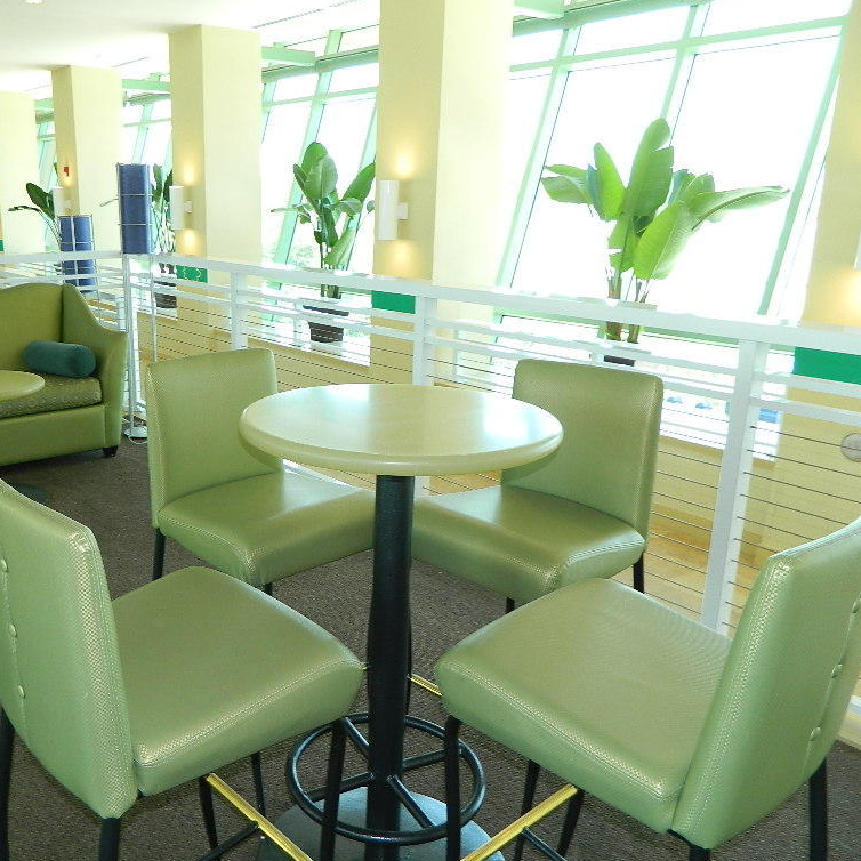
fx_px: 844
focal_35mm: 30
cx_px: 284
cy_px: 436
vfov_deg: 54.0
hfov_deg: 52.9
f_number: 3.1
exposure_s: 1/30
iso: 100
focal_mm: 4.5
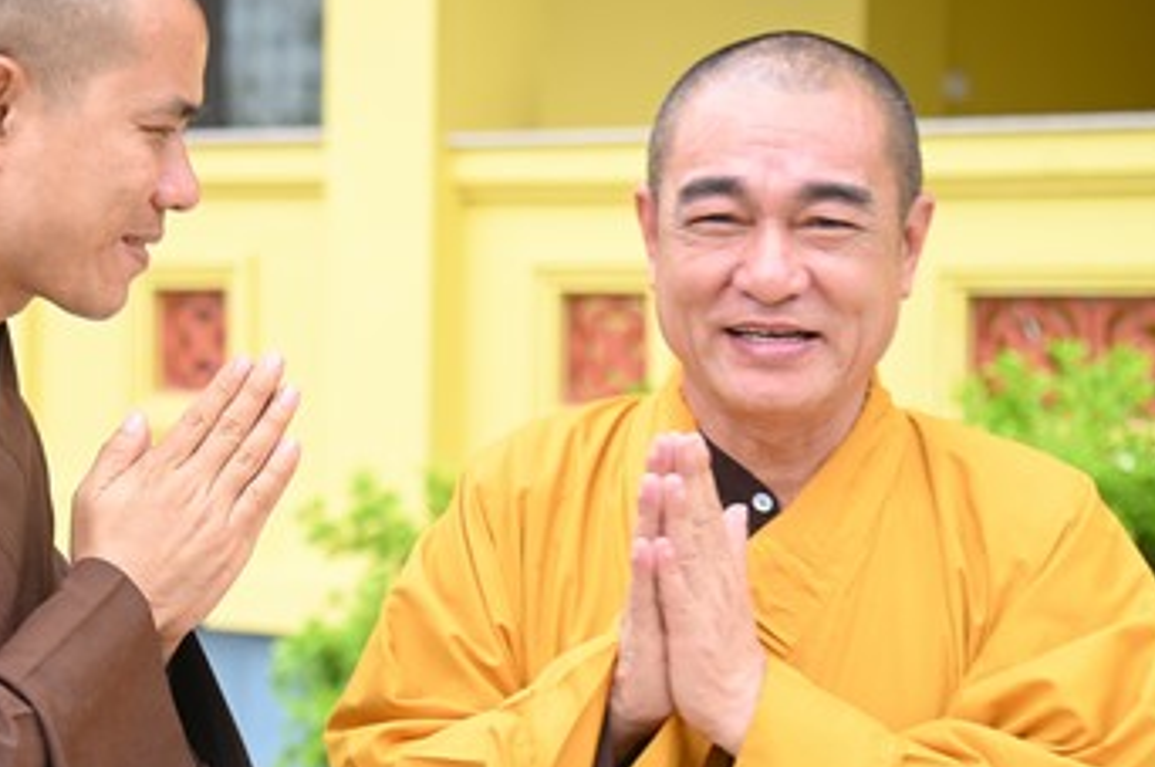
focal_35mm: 118
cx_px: 277
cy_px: 554
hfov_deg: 17.3
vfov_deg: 11.6
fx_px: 3780
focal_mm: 62
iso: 100
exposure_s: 1/125
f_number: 4
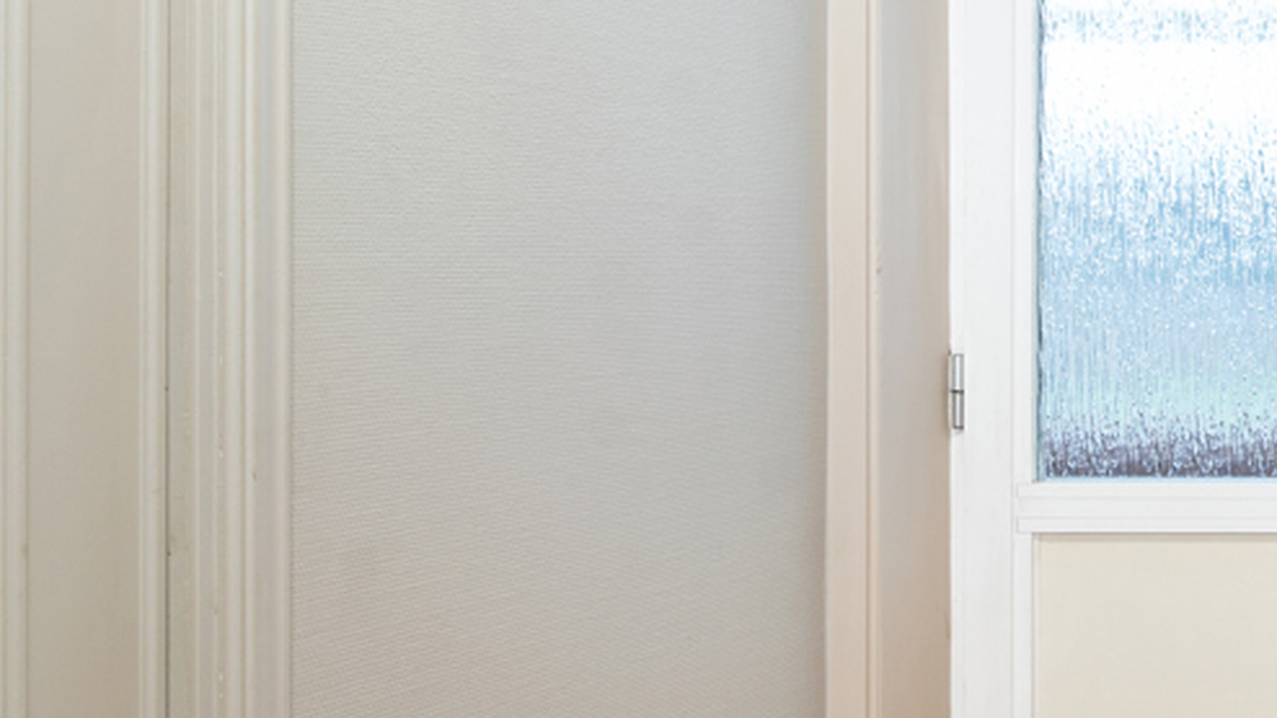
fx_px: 2066
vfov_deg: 19.7
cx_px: 1926
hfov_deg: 25.6
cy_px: 243
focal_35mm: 61
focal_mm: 16
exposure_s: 2
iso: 250
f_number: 9
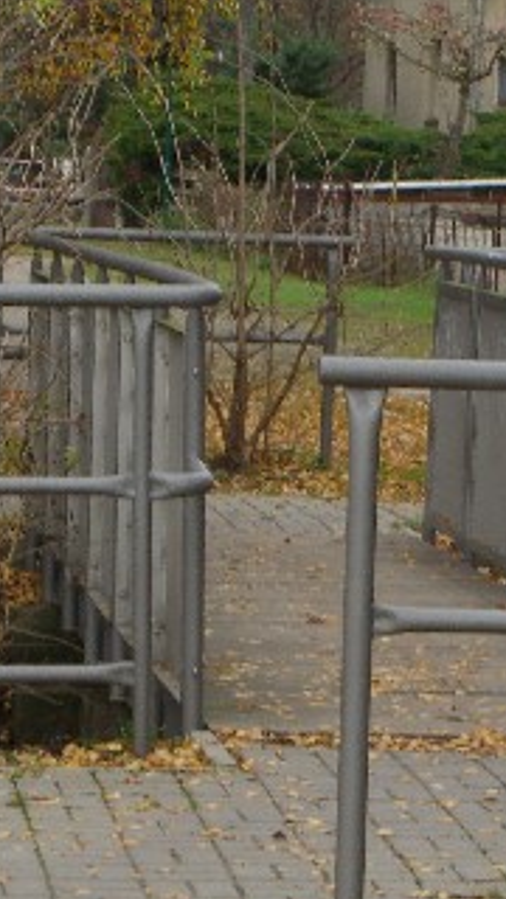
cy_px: 555
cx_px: 516
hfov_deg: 5.4
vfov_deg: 9.5
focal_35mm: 226
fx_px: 5391
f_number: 5.1
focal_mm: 23.7
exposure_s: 1/60
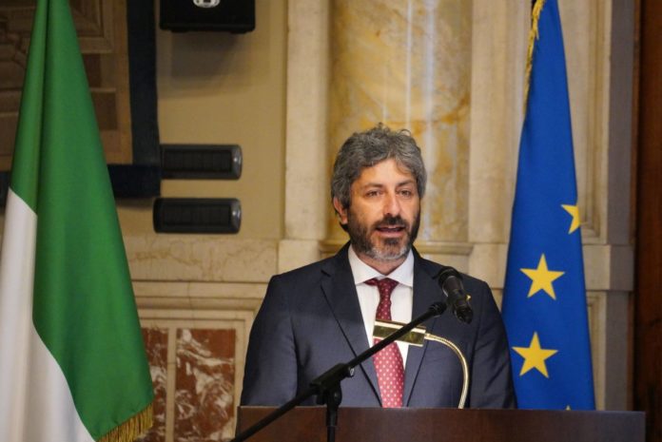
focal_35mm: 400
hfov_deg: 5.2
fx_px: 7360
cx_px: 331
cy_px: 221
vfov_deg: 3.4
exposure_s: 1/160
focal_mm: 400
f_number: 5.6
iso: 12800
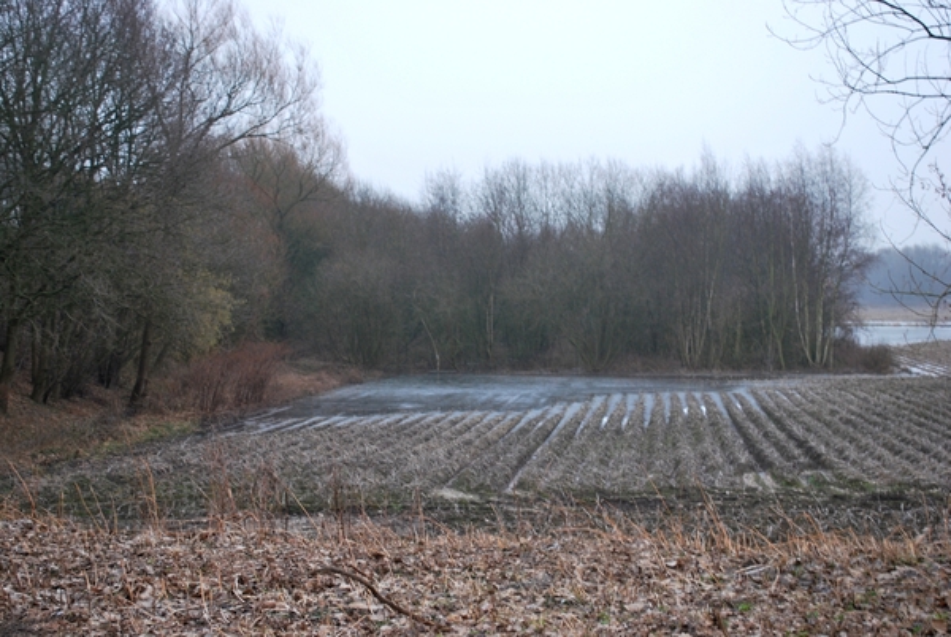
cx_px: 476
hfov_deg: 36.8
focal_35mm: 54
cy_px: 318
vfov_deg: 25.1
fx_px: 1429
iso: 280
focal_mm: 36
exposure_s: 1/30
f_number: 5.3
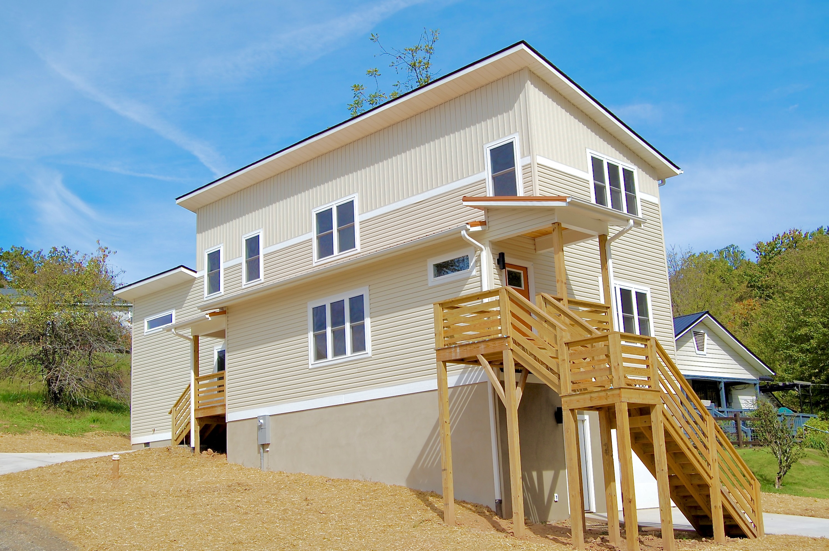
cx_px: 414
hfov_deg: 46.4
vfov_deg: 31.8
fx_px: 966
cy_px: 276
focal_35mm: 42
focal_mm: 28
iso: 200
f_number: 10
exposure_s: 1/400
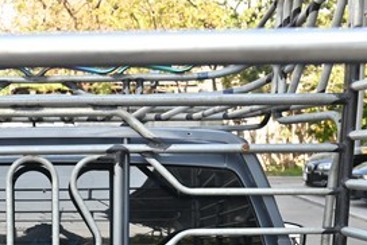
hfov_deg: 20.6
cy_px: 423
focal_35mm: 97
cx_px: 49
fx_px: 990
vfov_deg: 13.0
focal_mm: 24
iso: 100
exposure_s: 1/90
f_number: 5.6
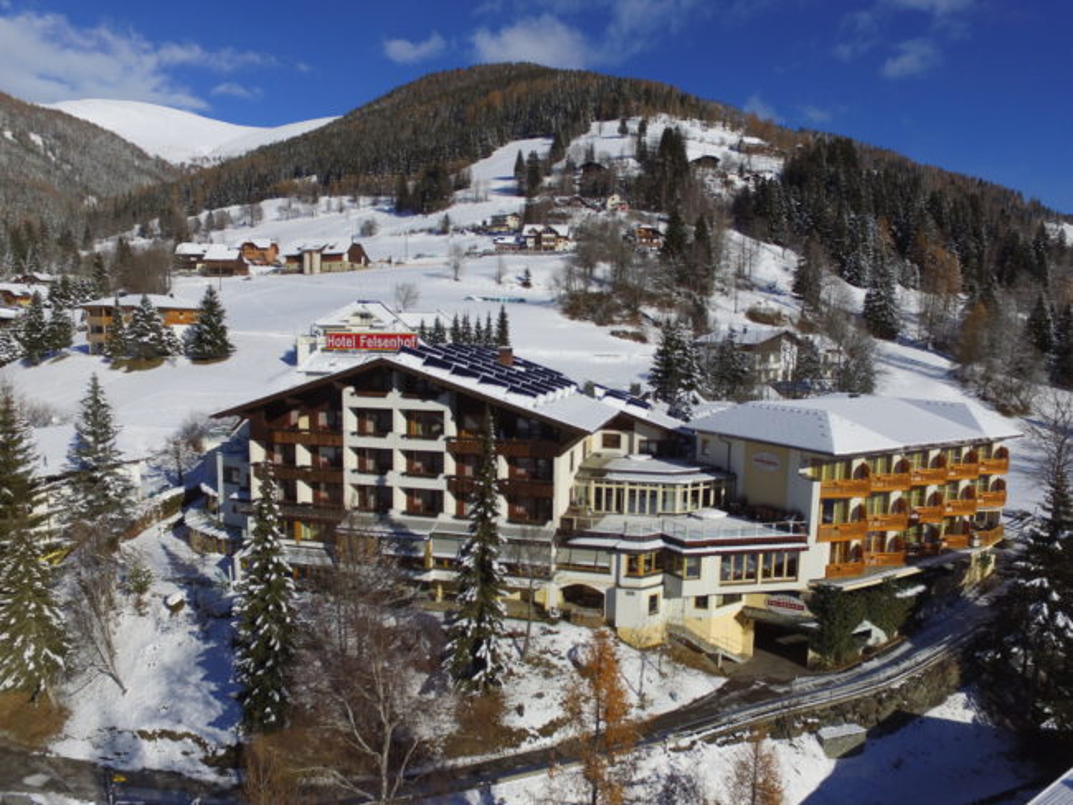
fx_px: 620
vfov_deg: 66.0
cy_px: 402
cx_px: 536
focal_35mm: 20
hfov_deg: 81.7
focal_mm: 3.61
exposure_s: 1/2865
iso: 100
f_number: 2.8
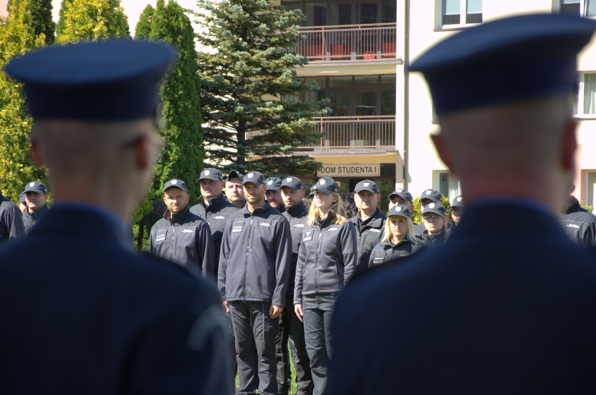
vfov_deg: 8.7
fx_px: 2603
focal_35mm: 158
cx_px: 298
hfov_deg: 13.1
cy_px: 198
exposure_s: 1/100
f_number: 5.6
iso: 100
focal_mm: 105
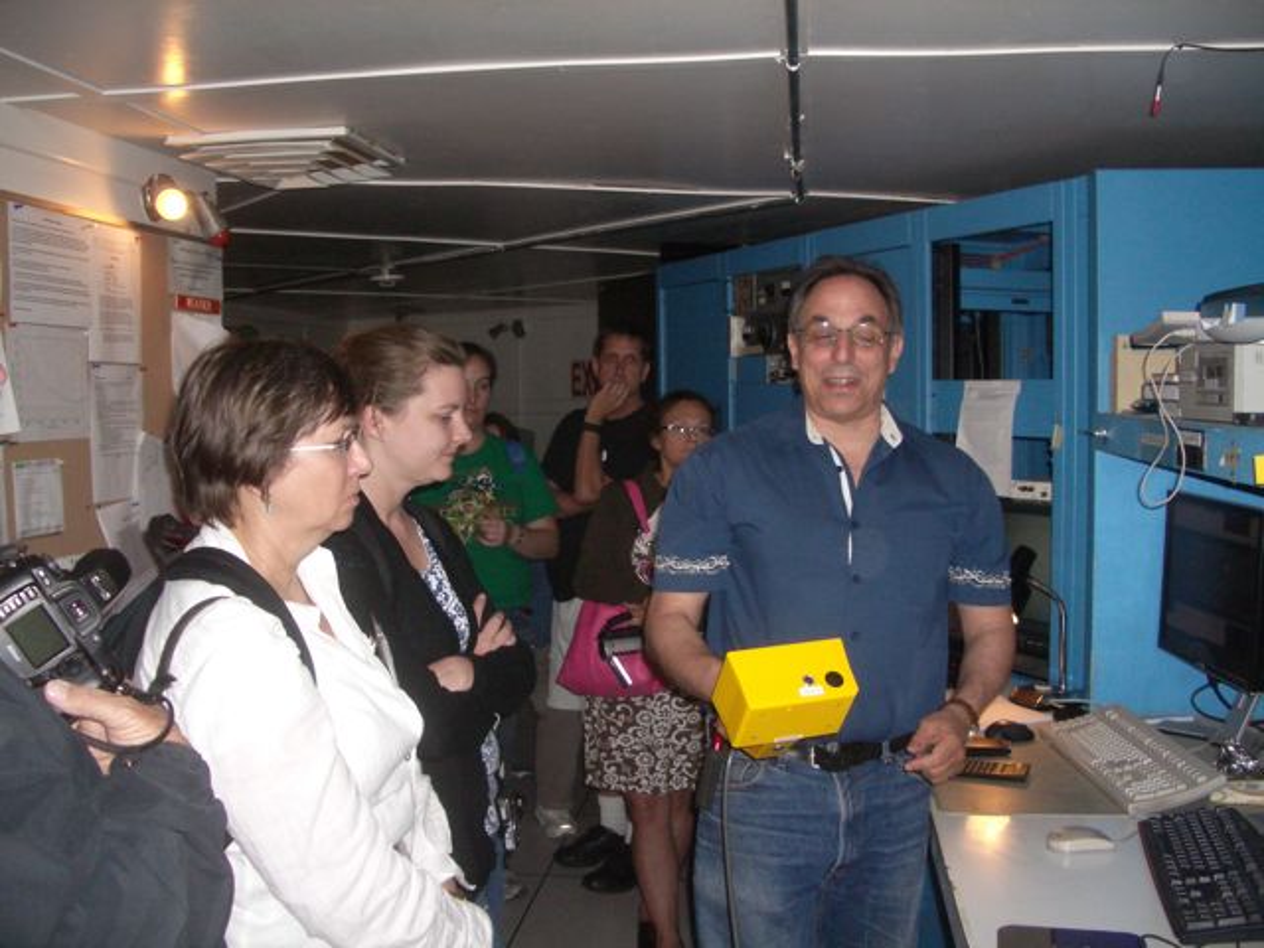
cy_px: 474
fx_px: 1278
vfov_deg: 40.7
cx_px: 632
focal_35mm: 35
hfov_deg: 52.6
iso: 200
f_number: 2.6
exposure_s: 1/60
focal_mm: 5.8
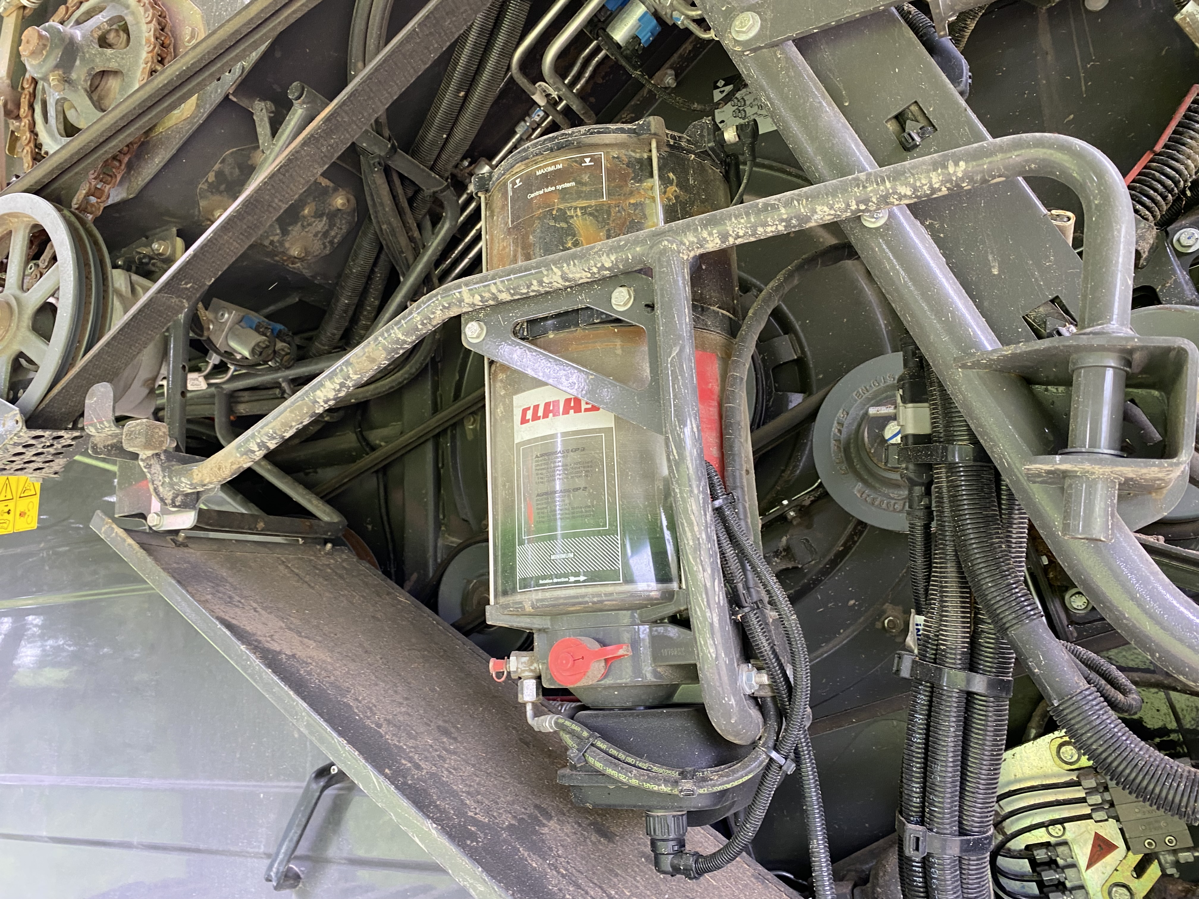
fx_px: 901
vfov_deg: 53.1
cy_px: 450
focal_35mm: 26
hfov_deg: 67.3
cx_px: 600
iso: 125
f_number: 1.8
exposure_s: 1/60
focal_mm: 4.25
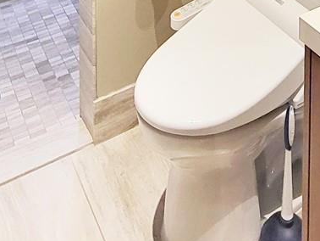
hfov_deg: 34.4
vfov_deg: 17.5
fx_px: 509
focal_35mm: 55
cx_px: 229
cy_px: -258
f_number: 2.2
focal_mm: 1.74
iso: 250
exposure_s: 1/60
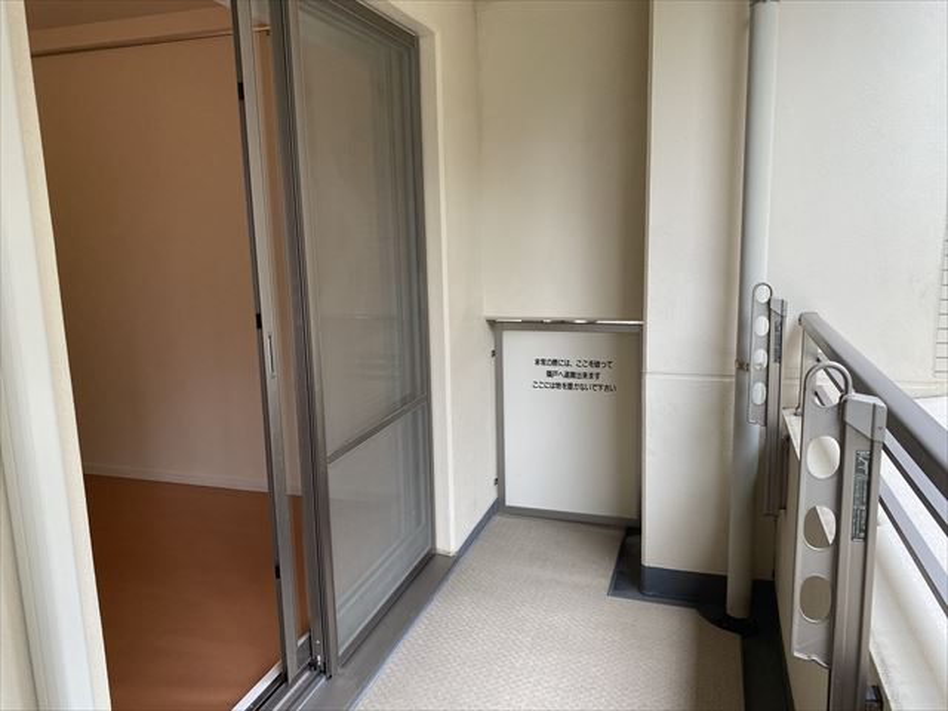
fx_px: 712
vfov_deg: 53.1
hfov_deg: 67.3
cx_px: 474
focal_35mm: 26
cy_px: 356
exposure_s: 1/121
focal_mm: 4.25
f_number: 1.8
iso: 100
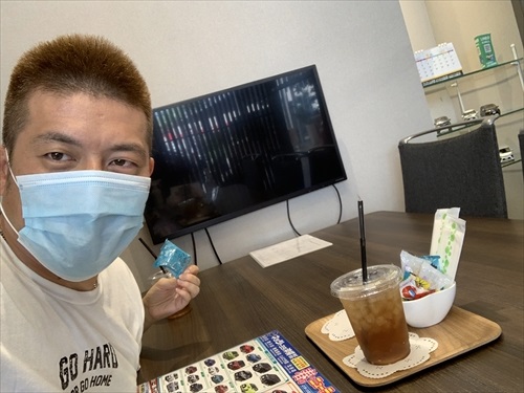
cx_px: 262
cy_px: 196
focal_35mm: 32
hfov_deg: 56.8
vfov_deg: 44.2
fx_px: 484
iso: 160
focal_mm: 2.87
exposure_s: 1/60
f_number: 2.2
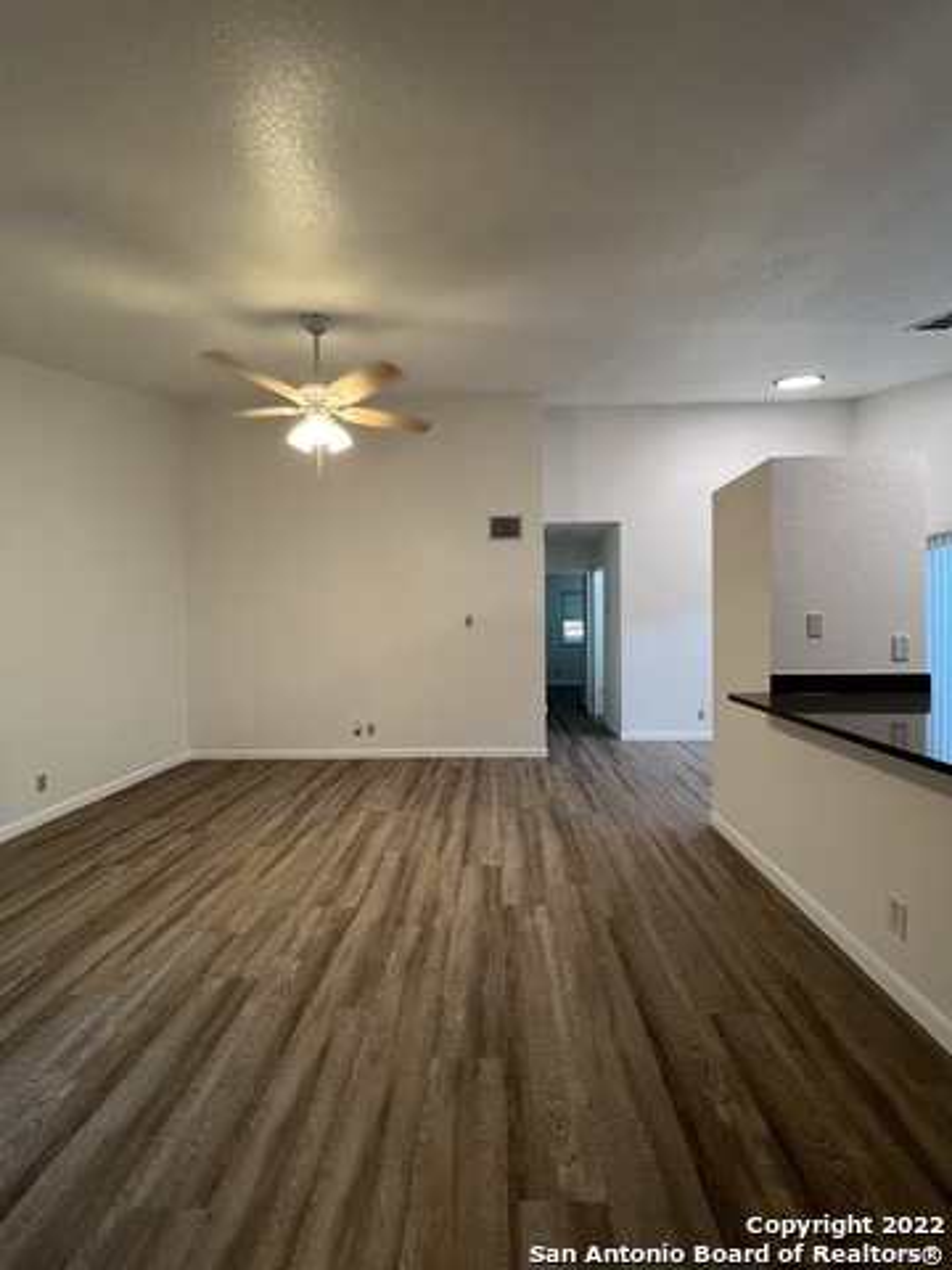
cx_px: 476
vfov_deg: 106.2
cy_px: 635
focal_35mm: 13
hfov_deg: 89.9
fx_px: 477
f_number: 1.8
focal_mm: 1.57
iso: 160
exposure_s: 1/60
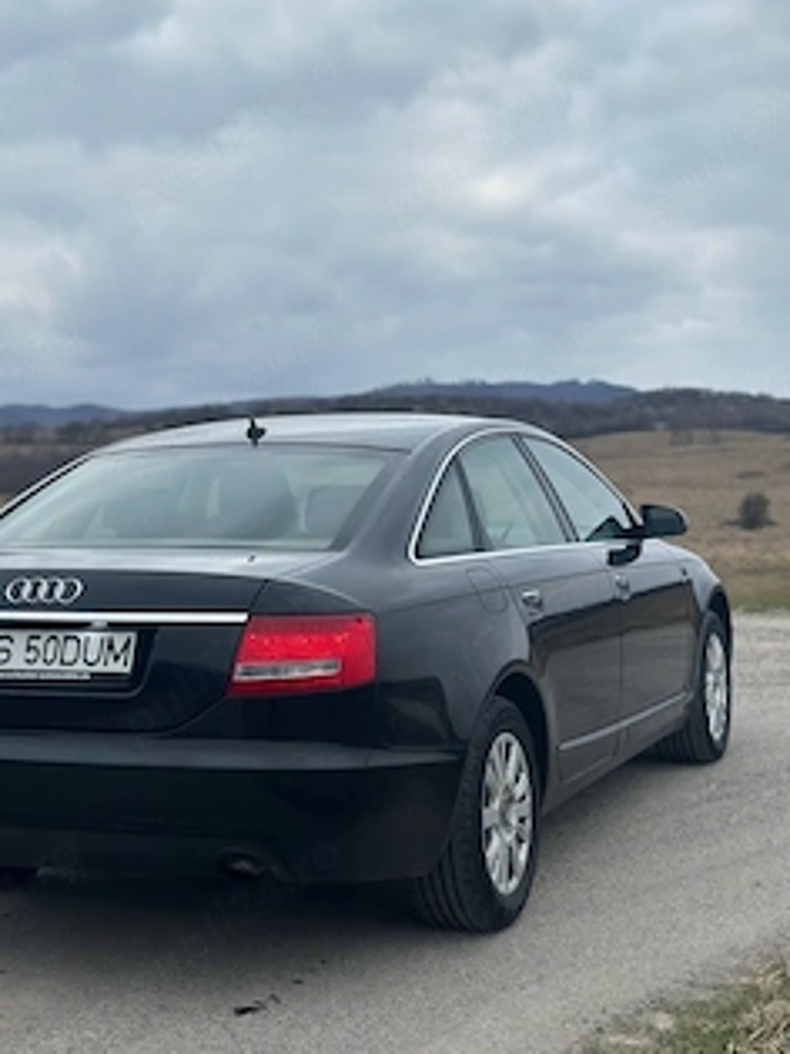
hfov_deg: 24.0
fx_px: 1857
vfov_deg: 31.6
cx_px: 298
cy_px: 438
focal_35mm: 61
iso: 80
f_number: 1.78
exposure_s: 1/1639
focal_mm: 6.86
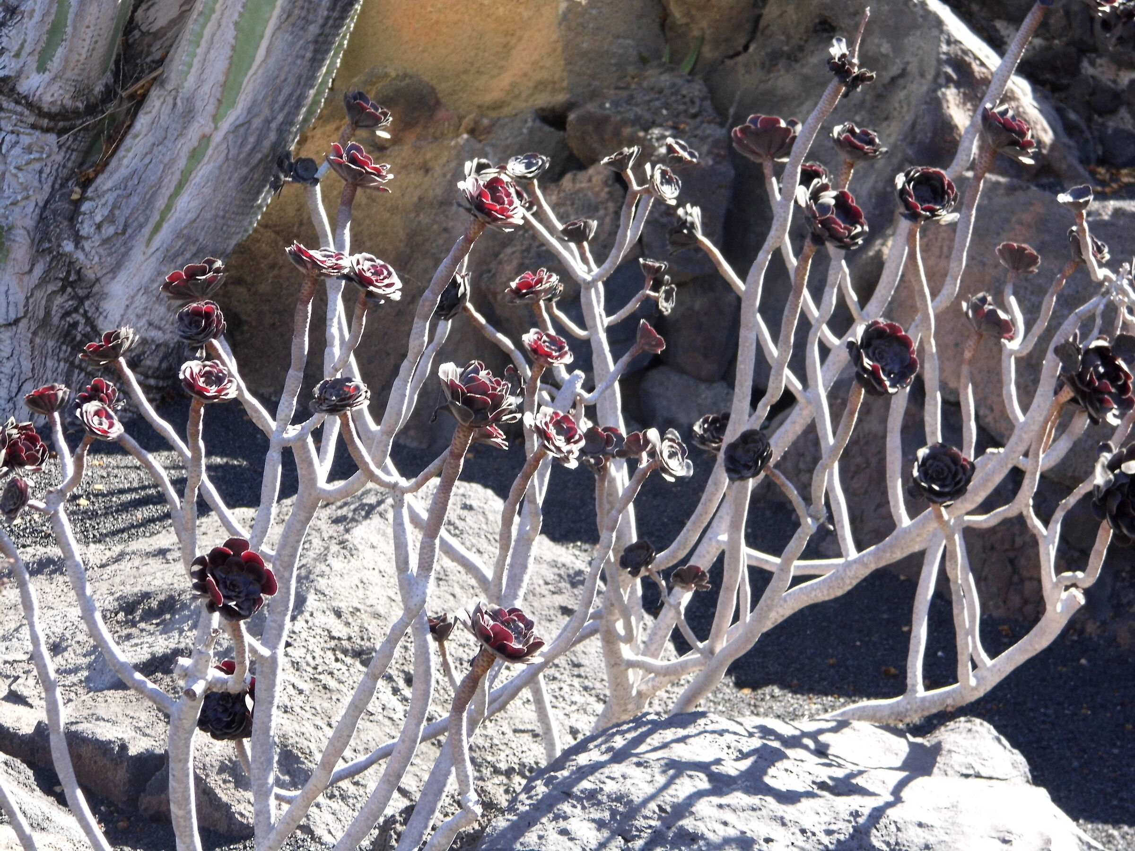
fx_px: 4328
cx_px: 568
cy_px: 426
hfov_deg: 14.9
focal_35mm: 132
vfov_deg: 11.2
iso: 100
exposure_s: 1/125
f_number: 4.7
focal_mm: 23.6
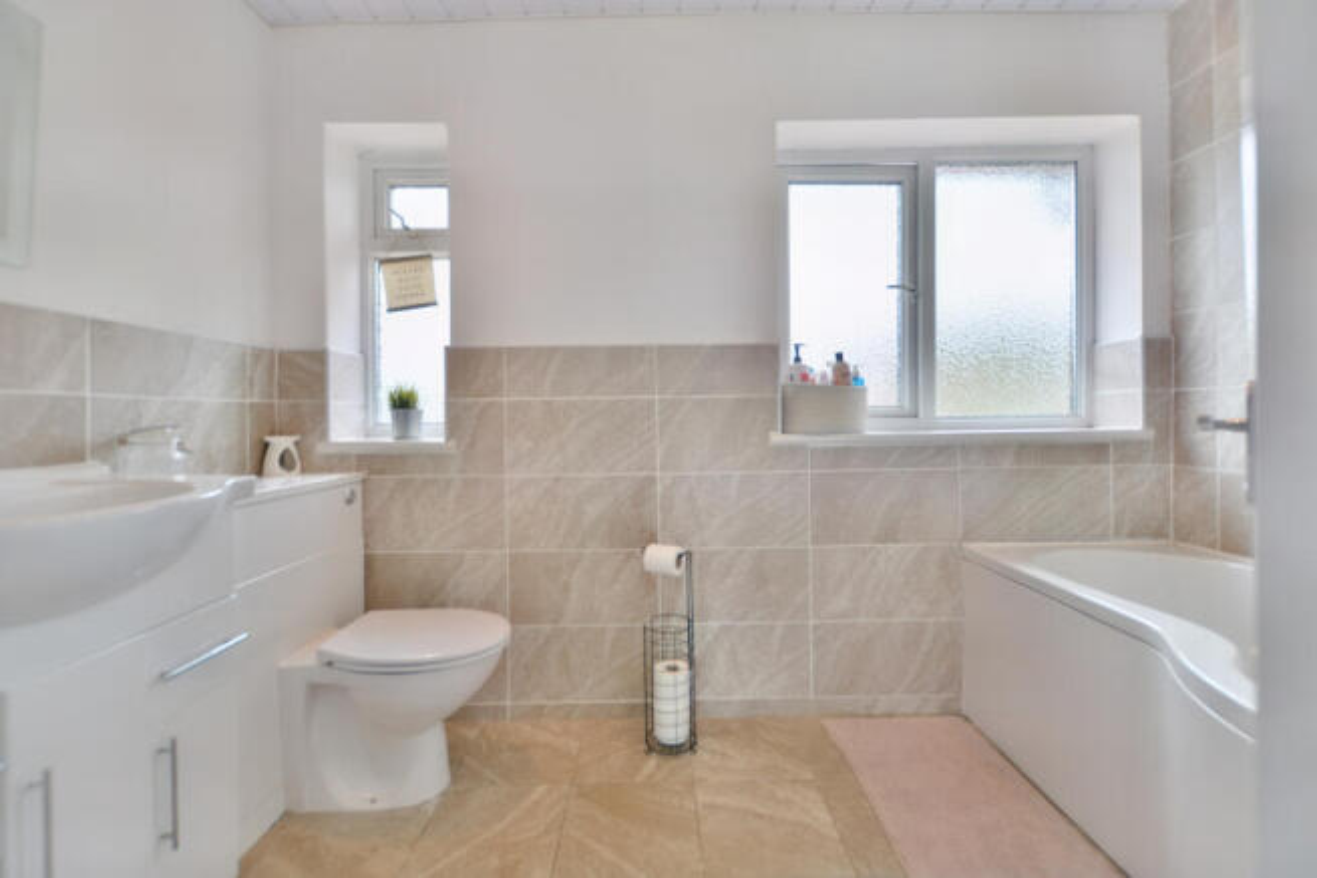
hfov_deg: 100.4
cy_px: 439
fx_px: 549
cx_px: 658
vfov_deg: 77.4
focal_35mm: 15
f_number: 3.5
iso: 100
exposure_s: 1/60
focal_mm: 10
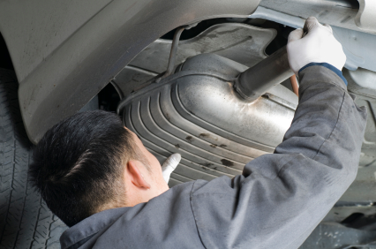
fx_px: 1407
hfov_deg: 15.2
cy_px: 124
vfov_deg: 10.1
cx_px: 188
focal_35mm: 135
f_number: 8
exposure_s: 1/160
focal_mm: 90
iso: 200
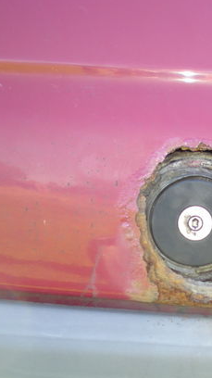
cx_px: 199
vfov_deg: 32.3
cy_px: 211
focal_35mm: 65
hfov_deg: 18.2
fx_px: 651
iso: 50
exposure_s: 1/31
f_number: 3.1
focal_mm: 6.3
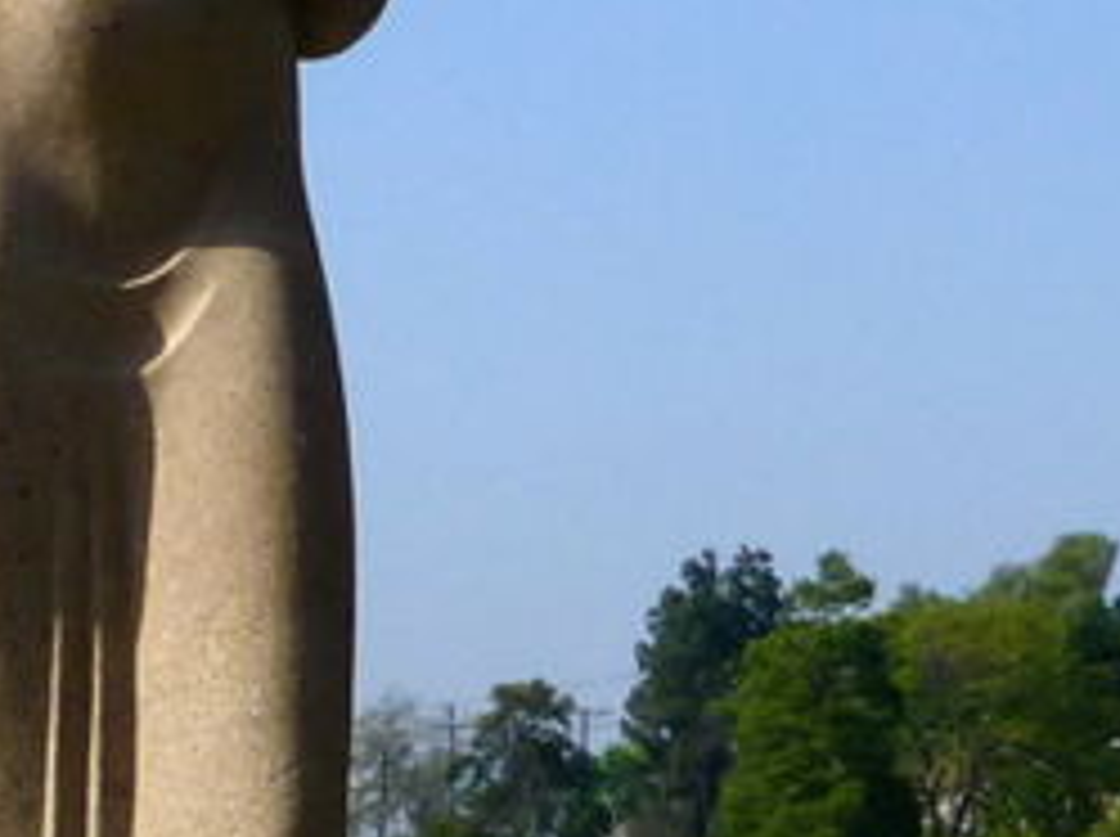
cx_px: -720
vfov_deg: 8.7
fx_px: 5460
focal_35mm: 169
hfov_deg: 11.1
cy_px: 918
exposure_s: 1/1300
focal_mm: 5.4
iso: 100
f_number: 4
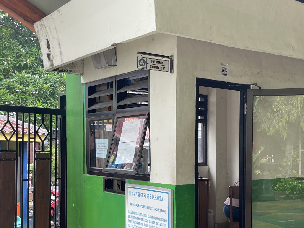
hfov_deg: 39.4
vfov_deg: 30.1
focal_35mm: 48
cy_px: 150
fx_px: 422
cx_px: 192
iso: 32
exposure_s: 1/156
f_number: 1.6
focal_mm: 5.1
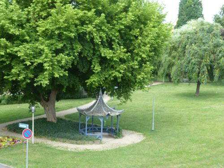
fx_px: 349
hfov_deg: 35.5
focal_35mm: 54
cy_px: 84
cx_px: 112
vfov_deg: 27.0
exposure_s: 1/125
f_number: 4
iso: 100
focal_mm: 9.8
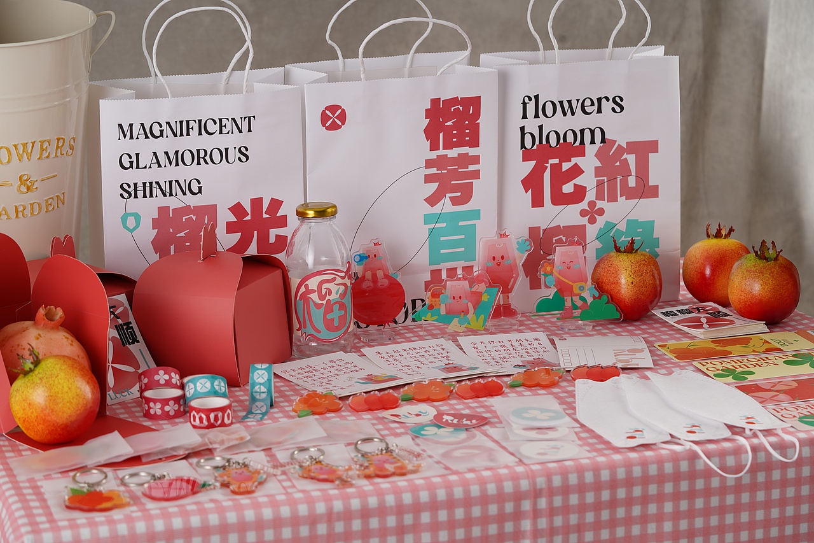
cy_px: 272
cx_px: 407
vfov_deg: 15.2
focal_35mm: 90
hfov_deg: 22.6
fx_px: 2035
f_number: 7.1
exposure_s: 1/160
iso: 80
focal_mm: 90
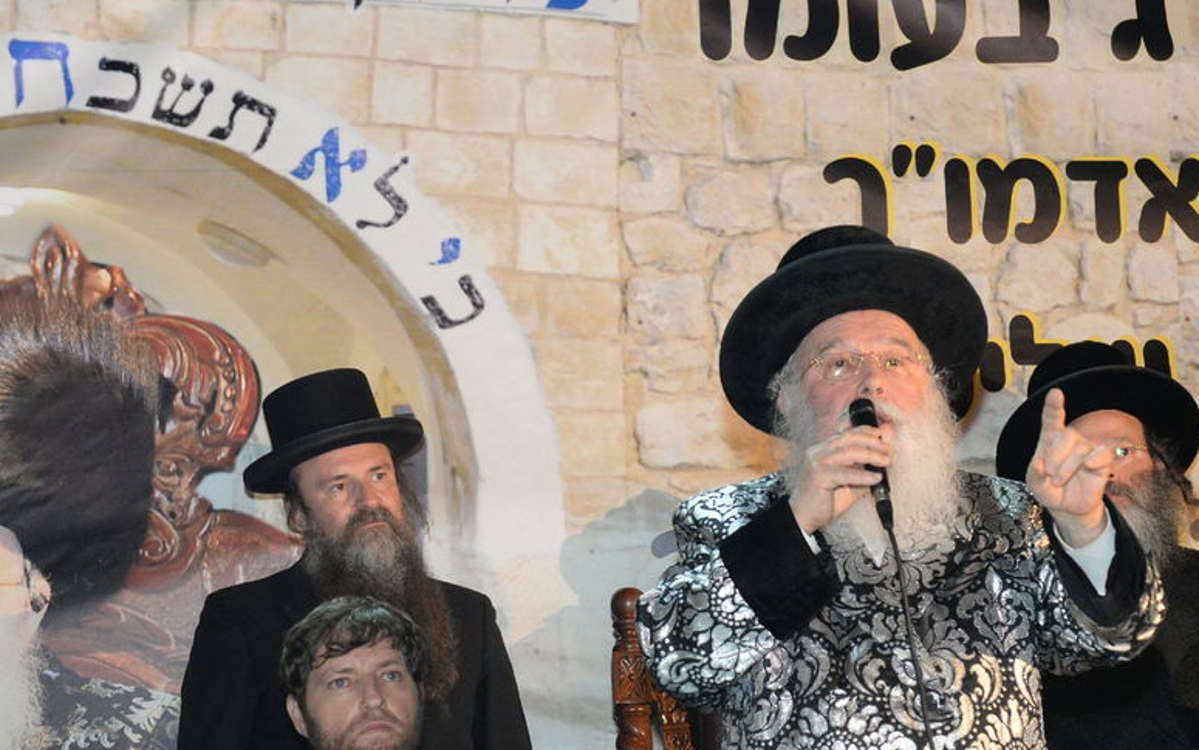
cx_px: 794
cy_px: 589
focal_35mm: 81
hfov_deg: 25.4
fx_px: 2648
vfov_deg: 16.0
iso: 2500
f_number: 4
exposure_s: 1/160
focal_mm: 44
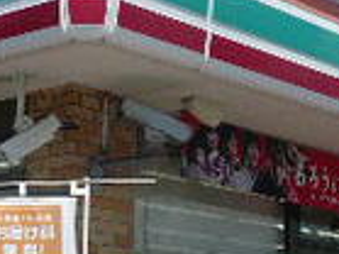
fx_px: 1106
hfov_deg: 17.4
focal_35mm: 113
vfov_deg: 13.0
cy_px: 190
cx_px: 239
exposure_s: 1/320
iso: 100
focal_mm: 4.6
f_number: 8
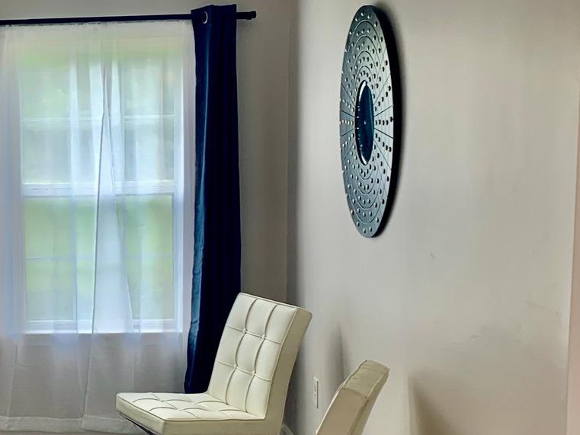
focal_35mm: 70
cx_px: -6
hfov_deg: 26.3
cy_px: 281
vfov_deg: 21.0
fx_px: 1173
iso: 50
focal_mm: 4.25
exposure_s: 1/60
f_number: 1.8
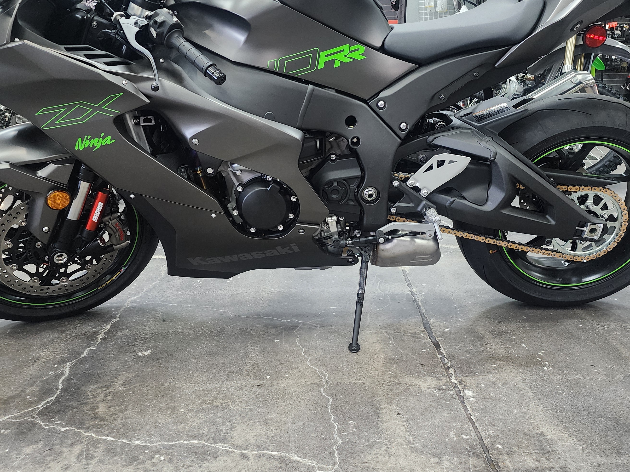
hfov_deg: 52.6
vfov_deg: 40.3
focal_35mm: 35
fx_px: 637
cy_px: 171
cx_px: 315
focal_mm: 6.4
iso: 500
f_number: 1.8
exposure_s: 1/60
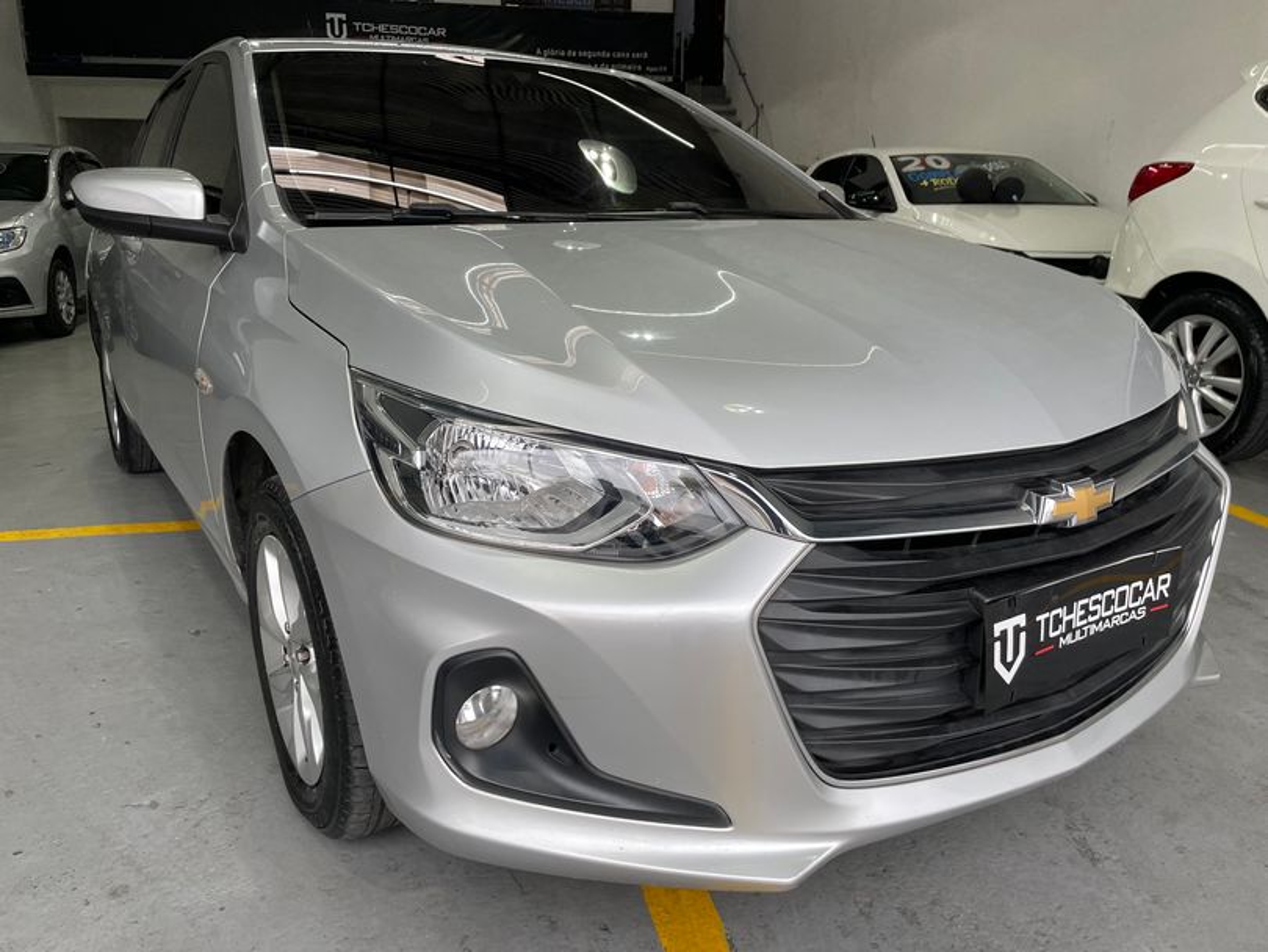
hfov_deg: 67.3
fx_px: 953
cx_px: 634
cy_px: 476
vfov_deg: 53.1
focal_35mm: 26
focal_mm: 4.2
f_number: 1.6
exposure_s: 1/120
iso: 32
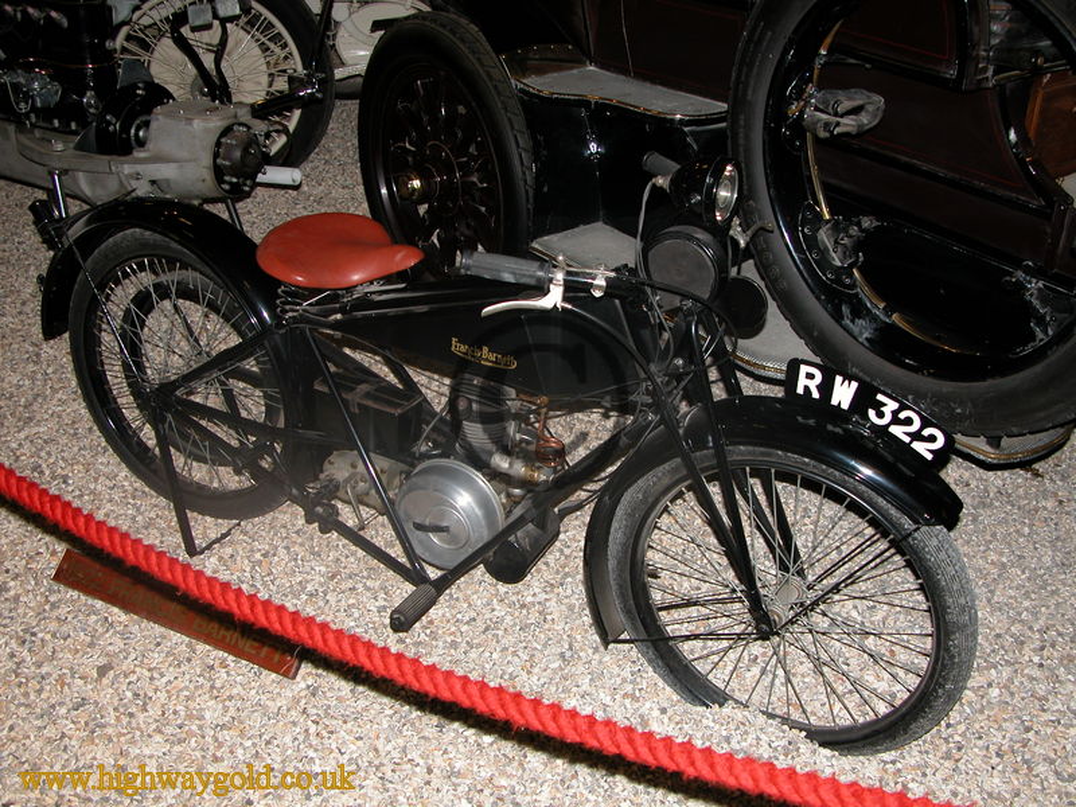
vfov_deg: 36.8
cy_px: 404
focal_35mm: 39
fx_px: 1212
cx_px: 538
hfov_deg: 47.9
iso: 100
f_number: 2.9
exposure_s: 1/60
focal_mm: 10
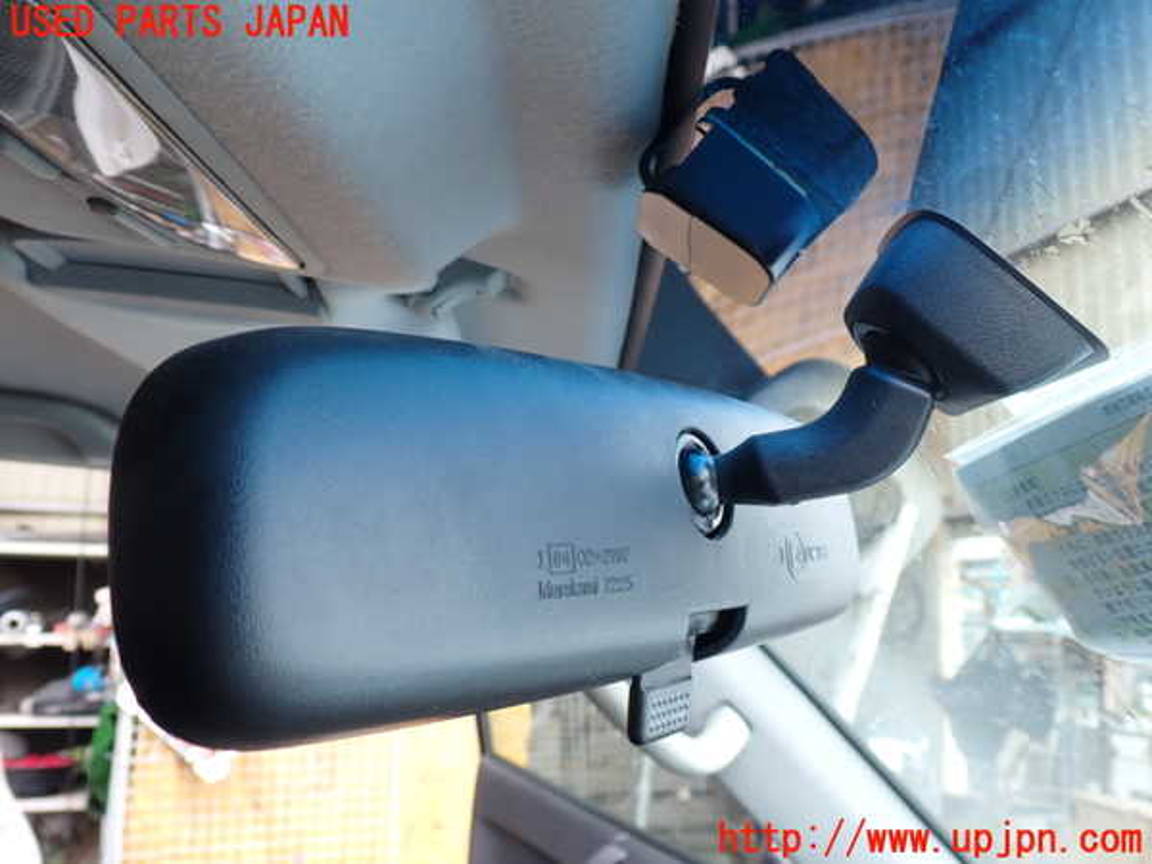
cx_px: 576
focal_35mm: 30
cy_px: 432
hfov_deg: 60.0
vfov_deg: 46.8
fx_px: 998
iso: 100
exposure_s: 1/60
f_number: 3.2
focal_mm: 5.4
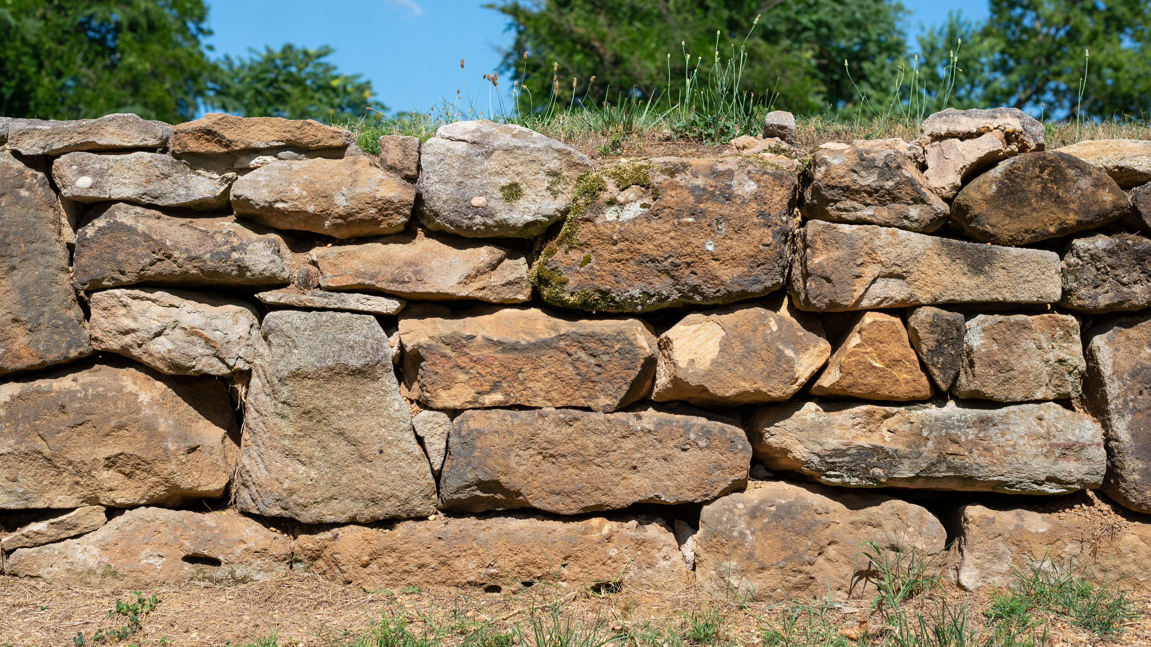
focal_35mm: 53
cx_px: 577
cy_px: 277
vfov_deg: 22.6
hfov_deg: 39.2
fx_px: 1617
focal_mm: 50
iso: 400
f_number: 5
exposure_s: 1/3200
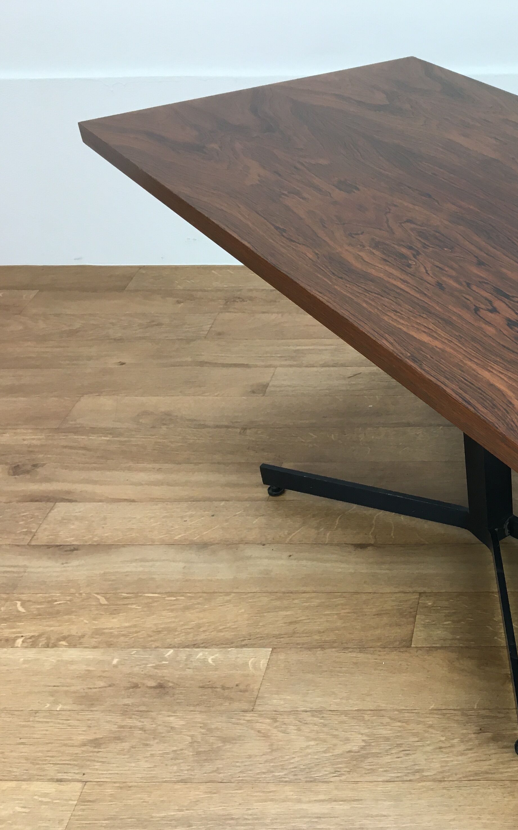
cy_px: 419
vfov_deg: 47.2
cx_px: 549
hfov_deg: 28.2
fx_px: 949
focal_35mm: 42
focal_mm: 4.15
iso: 25
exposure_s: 1/33
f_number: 2.2
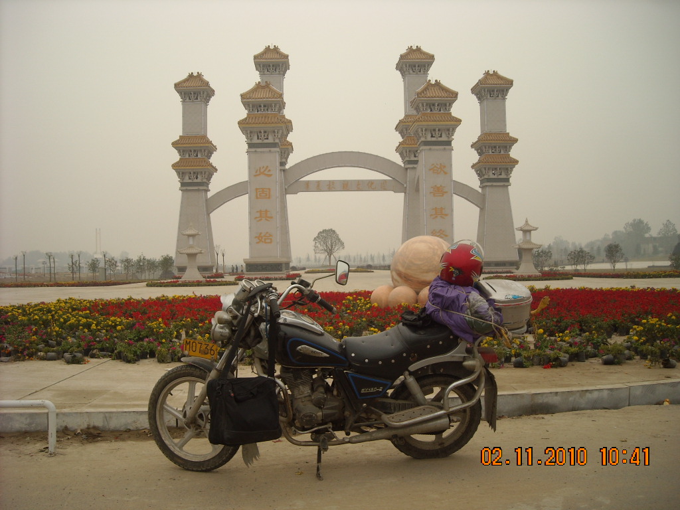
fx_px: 688
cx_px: 340
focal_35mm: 35
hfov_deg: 52.6
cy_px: 255
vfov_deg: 40.7
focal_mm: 5.7
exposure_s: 1/284
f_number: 2.8
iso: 64
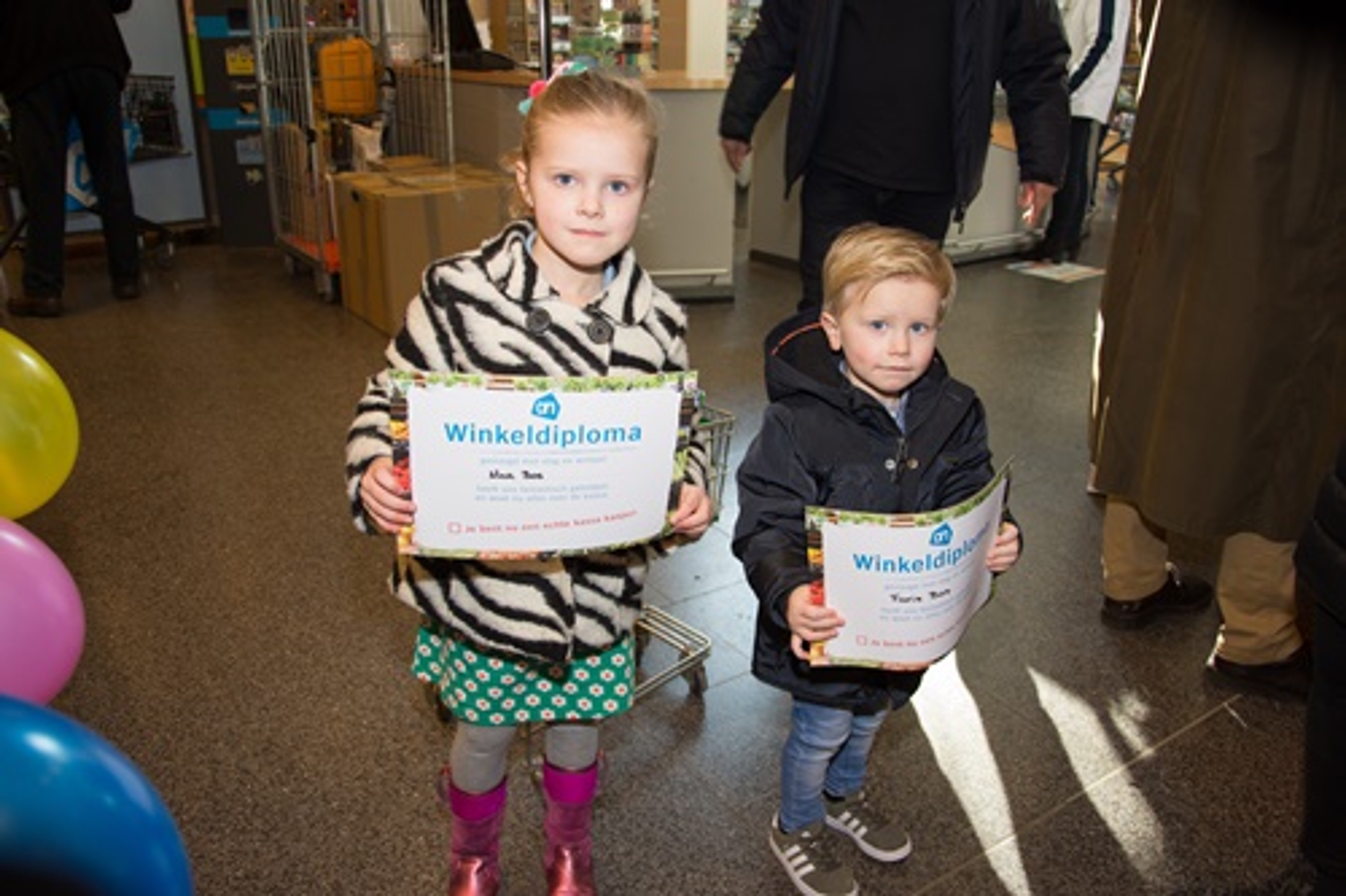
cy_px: 448
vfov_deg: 47.9
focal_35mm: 27
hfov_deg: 67.4
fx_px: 1009
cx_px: 673
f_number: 4
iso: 360
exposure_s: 1/60
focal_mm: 18
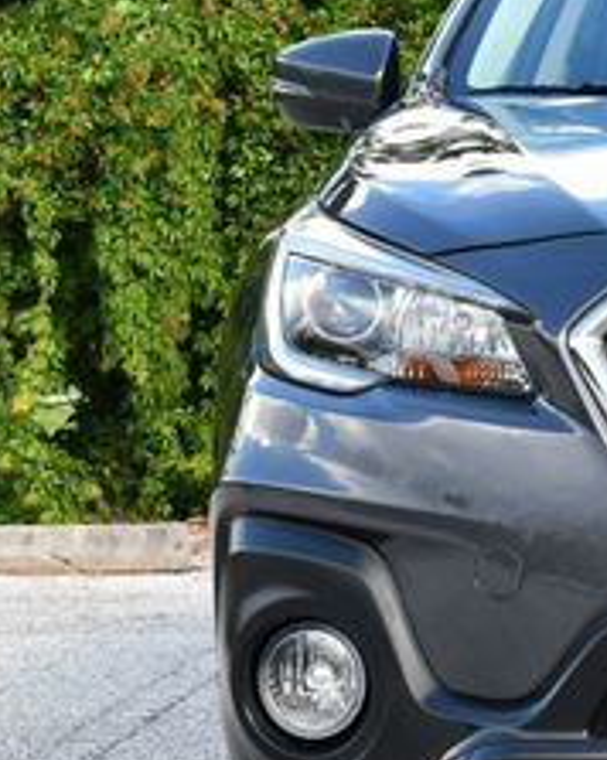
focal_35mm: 189
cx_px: 965
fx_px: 4250
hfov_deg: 8.0
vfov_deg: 10.2
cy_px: 392
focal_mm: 35
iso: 320
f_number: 5.6
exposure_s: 1/250
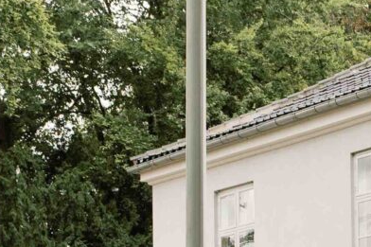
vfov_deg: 7.3
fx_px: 1885
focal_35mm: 183
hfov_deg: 10.6
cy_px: 422
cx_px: 641
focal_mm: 28
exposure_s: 1/500
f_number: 3.5
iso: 500
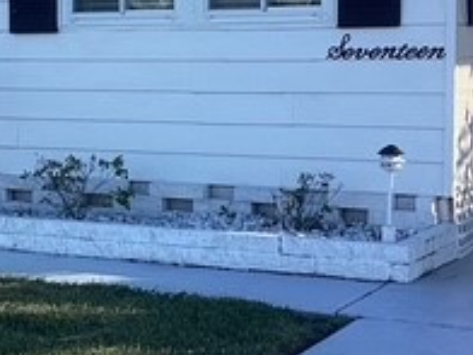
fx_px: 1380
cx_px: 56
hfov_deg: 19.1
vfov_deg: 14.6
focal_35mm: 101
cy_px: 147
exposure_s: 1/458
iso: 25
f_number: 2.4
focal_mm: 3.3
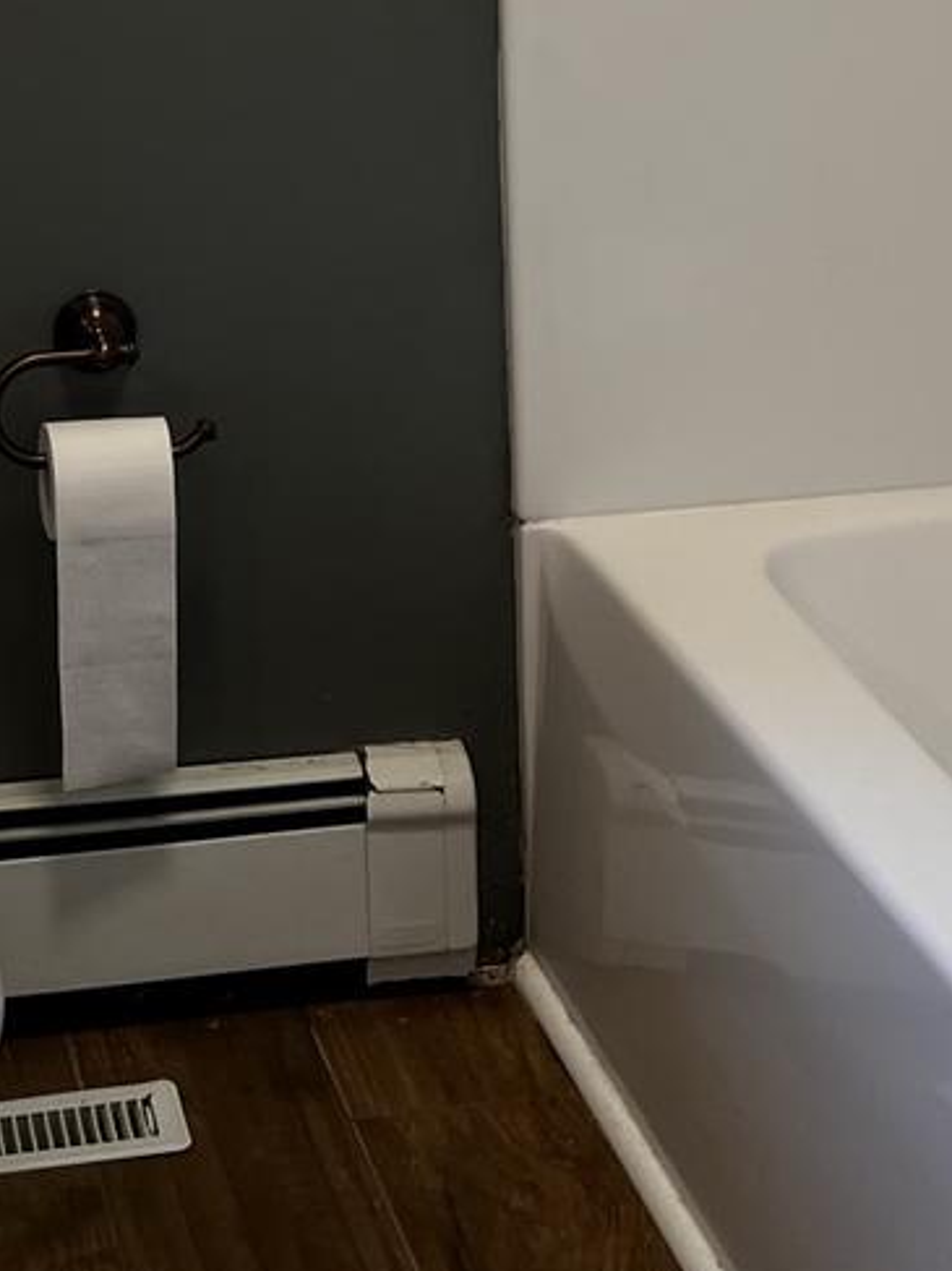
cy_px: -68
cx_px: 123
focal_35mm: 82
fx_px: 3008
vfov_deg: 22.7
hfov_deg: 17.7
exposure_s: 1/120
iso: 100
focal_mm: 5.7
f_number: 1.5
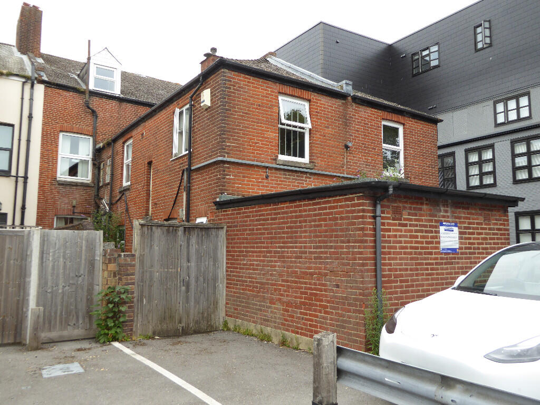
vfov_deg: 49.7
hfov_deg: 63.4
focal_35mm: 28
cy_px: 202
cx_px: 270
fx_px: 437
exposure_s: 1/320
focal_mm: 5
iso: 100
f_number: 3.5
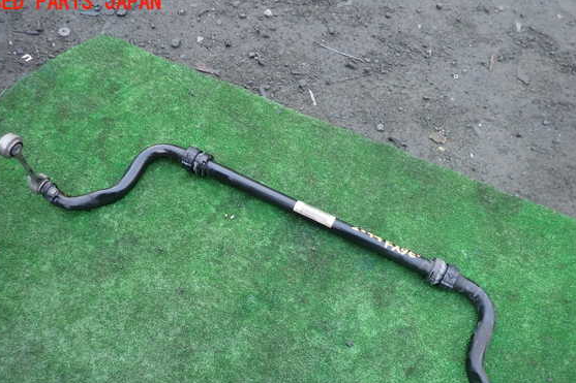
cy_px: 222
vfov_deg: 46.2
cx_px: 283
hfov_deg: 65.5
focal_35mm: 28
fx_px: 448
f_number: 2
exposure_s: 1/40
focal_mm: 4.5
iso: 200
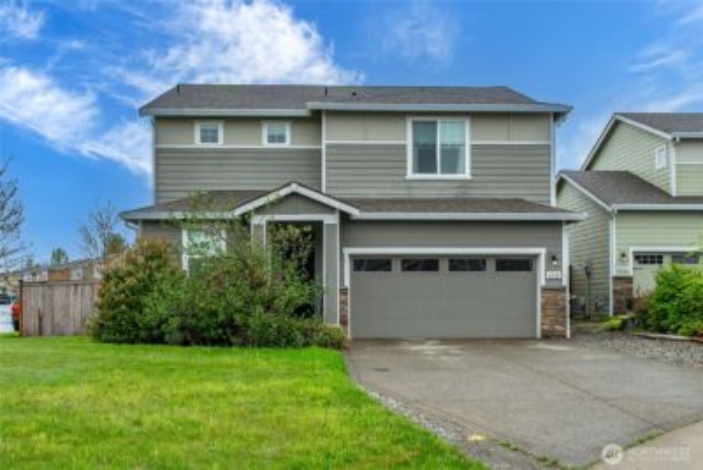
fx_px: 469
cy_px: 235
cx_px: 352
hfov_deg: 73.7
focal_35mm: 24
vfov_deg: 53.2
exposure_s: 1/40
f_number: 7.1
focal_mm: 24
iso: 80
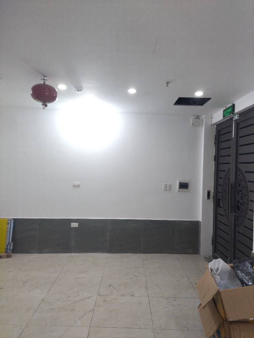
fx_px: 264
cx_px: 127
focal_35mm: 27
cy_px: 169
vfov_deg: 65.3
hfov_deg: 51.4
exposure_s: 1/50
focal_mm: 4.74
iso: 132
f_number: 1.79
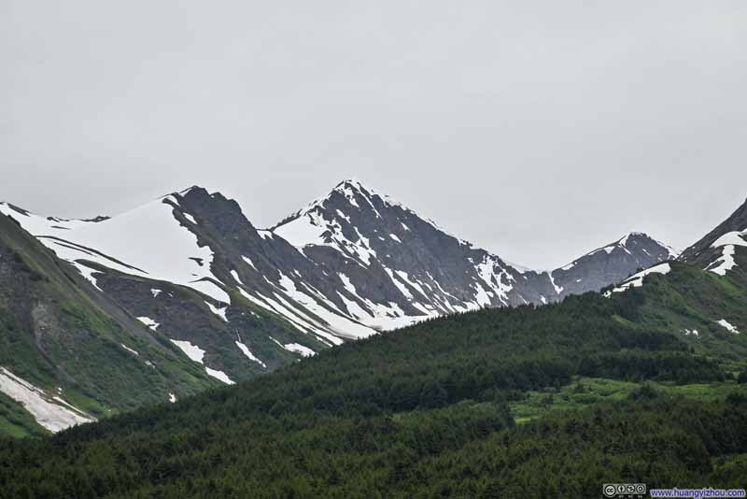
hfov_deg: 17.1
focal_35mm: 120
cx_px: 374
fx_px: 2491
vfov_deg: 11.4
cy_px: 250
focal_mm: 120
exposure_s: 1/800
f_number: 5
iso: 100
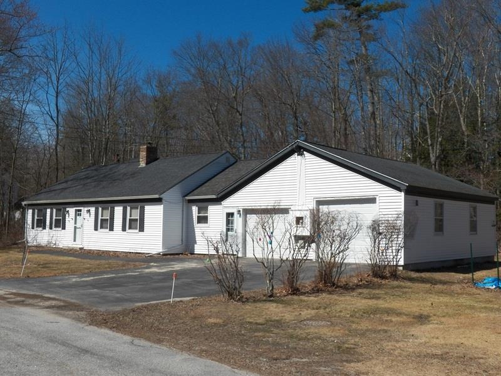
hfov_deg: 46.8
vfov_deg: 36.0
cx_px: 250
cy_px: 188
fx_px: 579
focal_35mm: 40
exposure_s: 1/1250
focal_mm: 7.1
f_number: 5
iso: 125
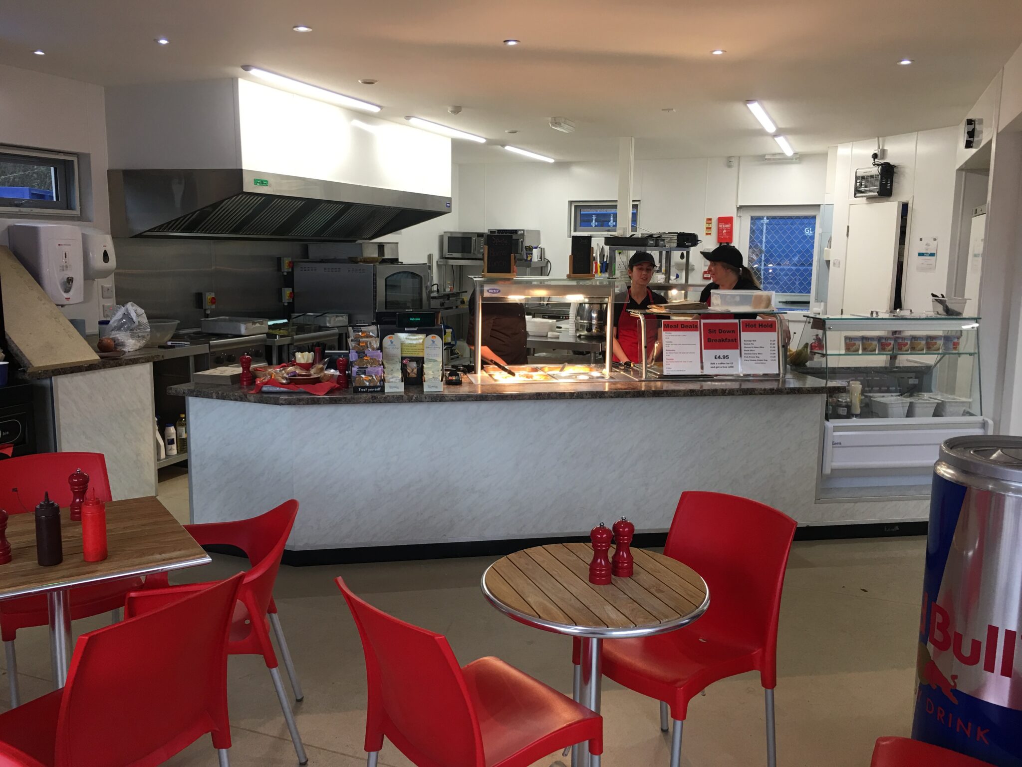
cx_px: 511
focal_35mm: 29
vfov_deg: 48.2
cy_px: 384
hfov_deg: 61.7
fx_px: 856
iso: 32
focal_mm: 4.15
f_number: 2.2
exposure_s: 1/33
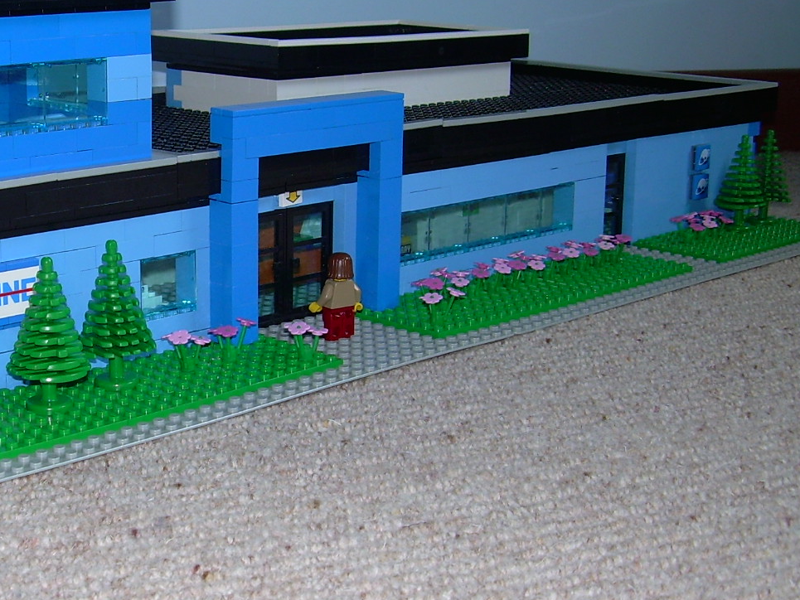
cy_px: 258
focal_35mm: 63
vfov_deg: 23.3
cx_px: 185
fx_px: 1456
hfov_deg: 30.1
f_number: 2.8
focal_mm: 6.3
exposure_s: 1/60
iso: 50
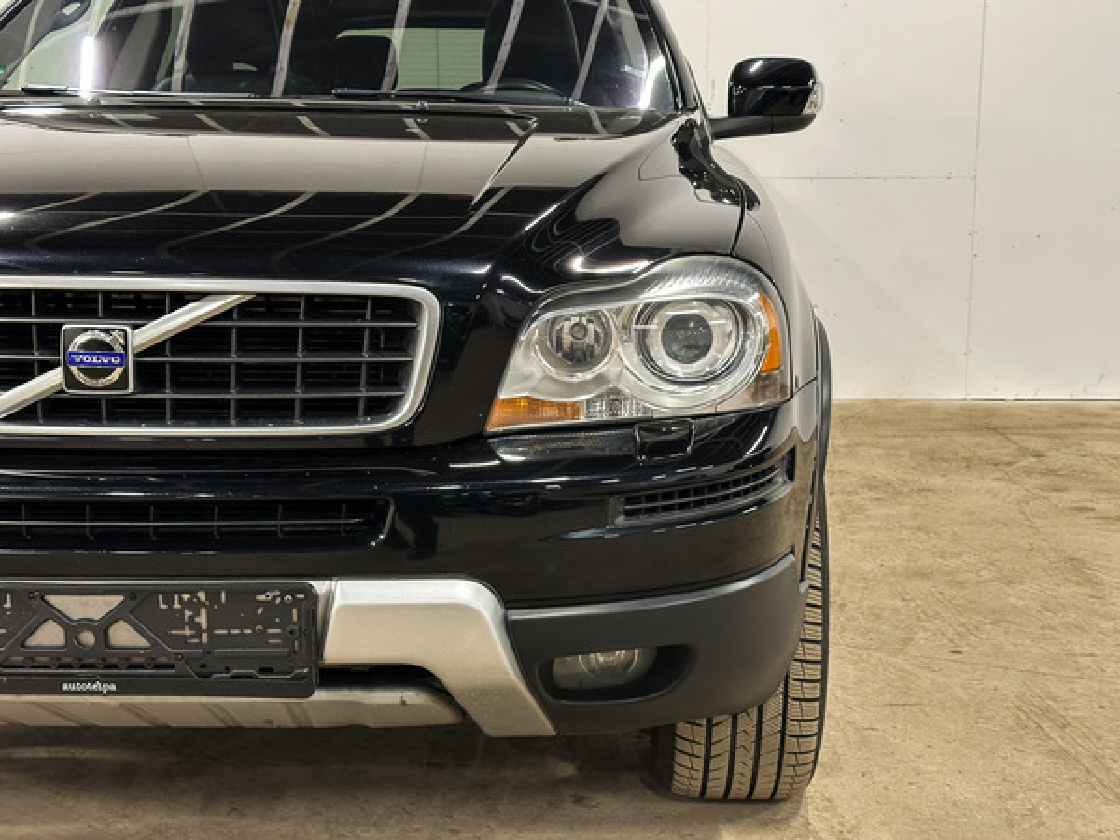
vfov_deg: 30.3
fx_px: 1553
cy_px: 420
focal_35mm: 48
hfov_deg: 39.7
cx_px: 560
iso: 200
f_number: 1.8
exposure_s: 1/35
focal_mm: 6.86
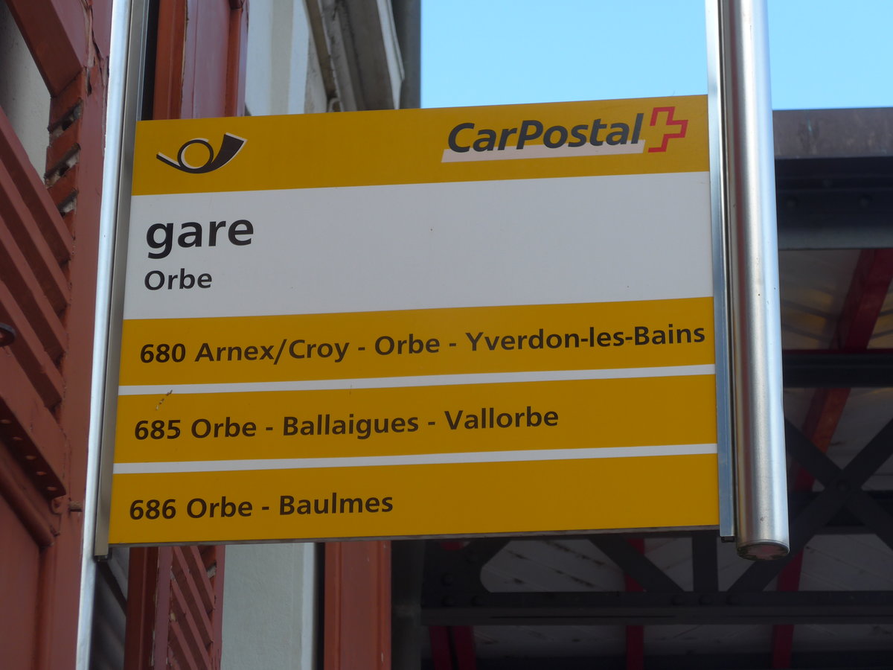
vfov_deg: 13.5
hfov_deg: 17.9
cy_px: 335
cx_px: 446
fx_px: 2838
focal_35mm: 110
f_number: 4.9
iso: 80
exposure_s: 1/125
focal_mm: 21.6
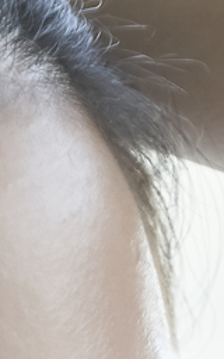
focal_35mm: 1593
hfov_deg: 0.8
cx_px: -587
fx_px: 15560
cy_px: 832
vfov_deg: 1.3
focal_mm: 200
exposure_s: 1/320
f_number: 4
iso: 800
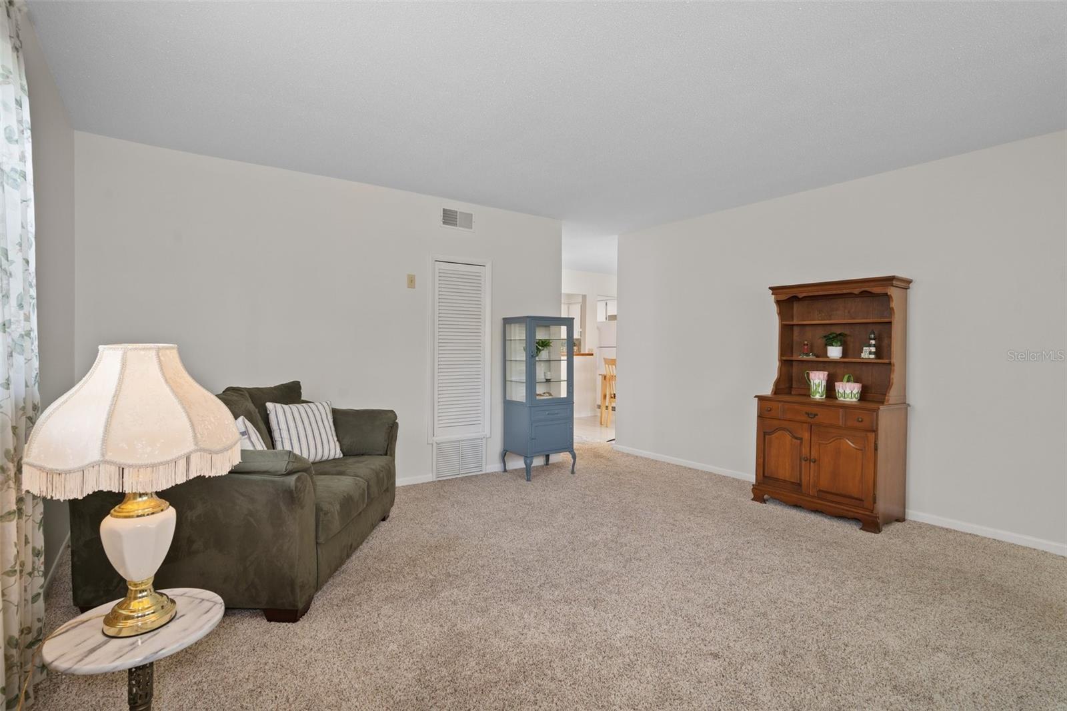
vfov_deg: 70.4
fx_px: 504
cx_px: 534
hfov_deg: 93.3
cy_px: 356
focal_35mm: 17
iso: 320
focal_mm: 17
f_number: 8
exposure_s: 1.6
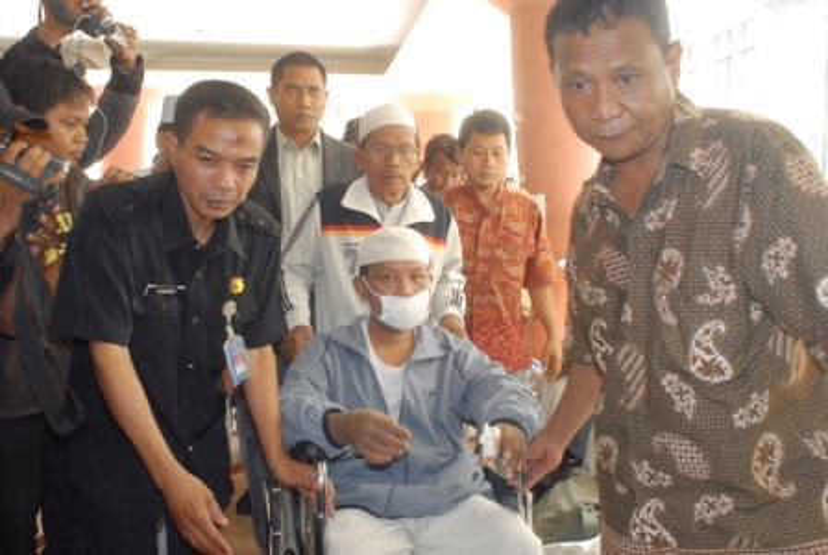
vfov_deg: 43.7
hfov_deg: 61.9
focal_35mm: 30
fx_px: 691
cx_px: 414
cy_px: 278
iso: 400
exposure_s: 1/50
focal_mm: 20
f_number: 5
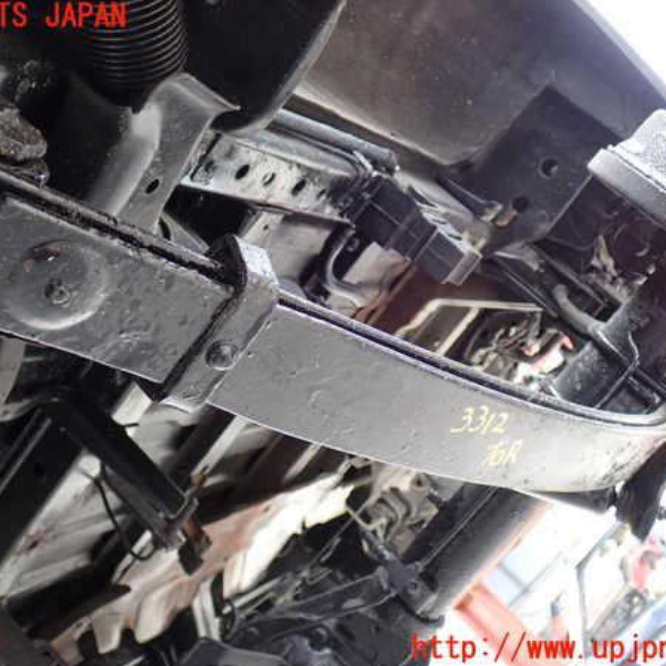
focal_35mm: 45
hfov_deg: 37.5
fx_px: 980
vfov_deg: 37.6
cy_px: 333
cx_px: 302
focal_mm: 6.83
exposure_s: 1/50
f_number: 2.7
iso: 200
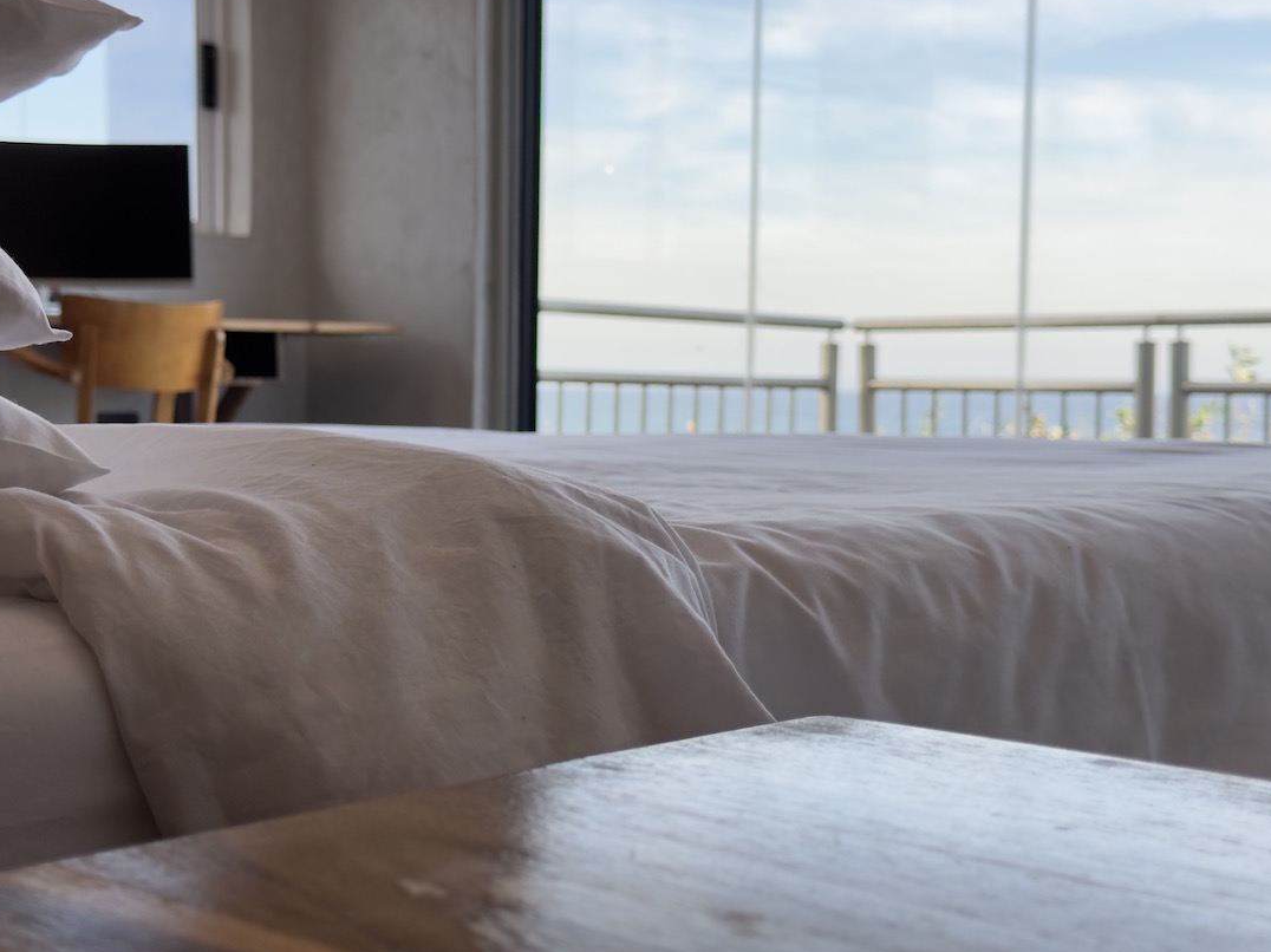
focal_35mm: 54
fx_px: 1982
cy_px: 481
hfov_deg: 35.5
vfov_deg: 27.0
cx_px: 582
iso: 64
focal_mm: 6.76
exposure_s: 1/621
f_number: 1.78
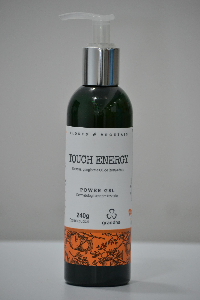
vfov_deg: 14.0
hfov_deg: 9.3
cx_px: 100
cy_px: 150
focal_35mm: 147
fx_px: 1225
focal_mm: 98
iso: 1600
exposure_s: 1/200
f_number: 5
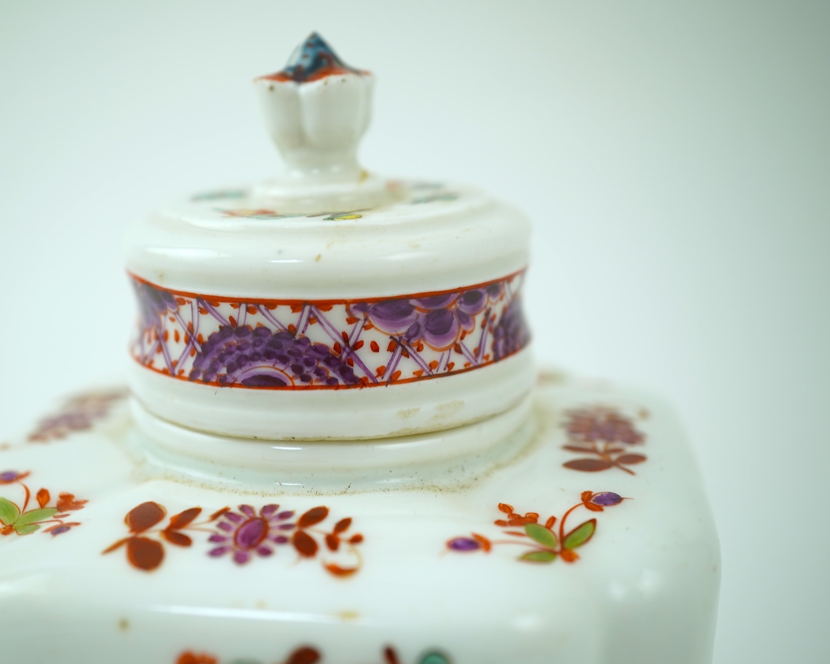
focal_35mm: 51
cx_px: 330
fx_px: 1253
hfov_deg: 36.5
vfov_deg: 29.7
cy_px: 333
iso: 200
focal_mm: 30
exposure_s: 1/60
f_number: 6.3
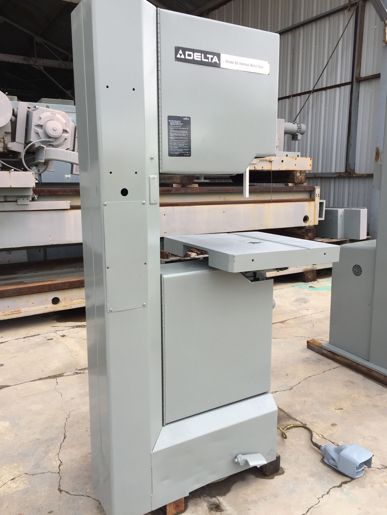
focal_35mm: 29
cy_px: 258
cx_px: 194
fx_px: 432
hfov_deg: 48.2
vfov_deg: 61.7
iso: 32
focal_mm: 4.15
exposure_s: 1/694
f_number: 2.2
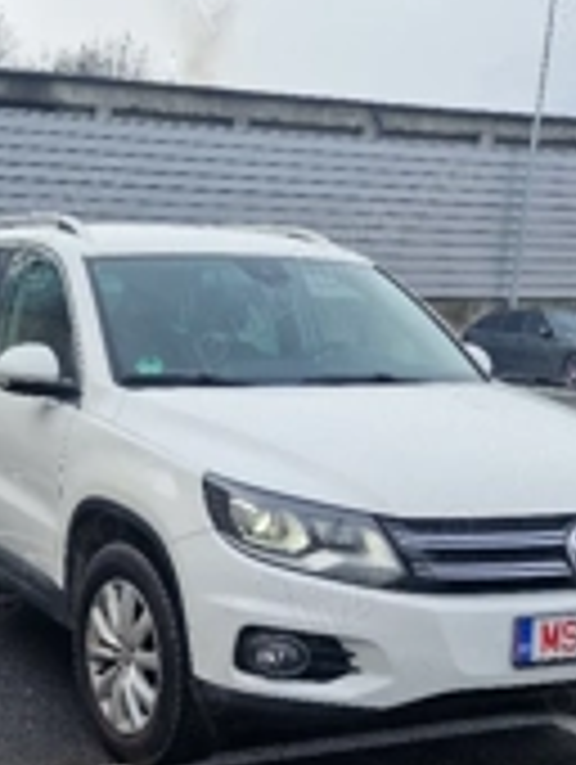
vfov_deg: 33.9
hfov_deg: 26.3
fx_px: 1195
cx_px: 72
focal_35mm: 54
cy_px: 666
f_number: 1.8
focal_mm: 6.4
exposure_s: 1/625
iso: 50
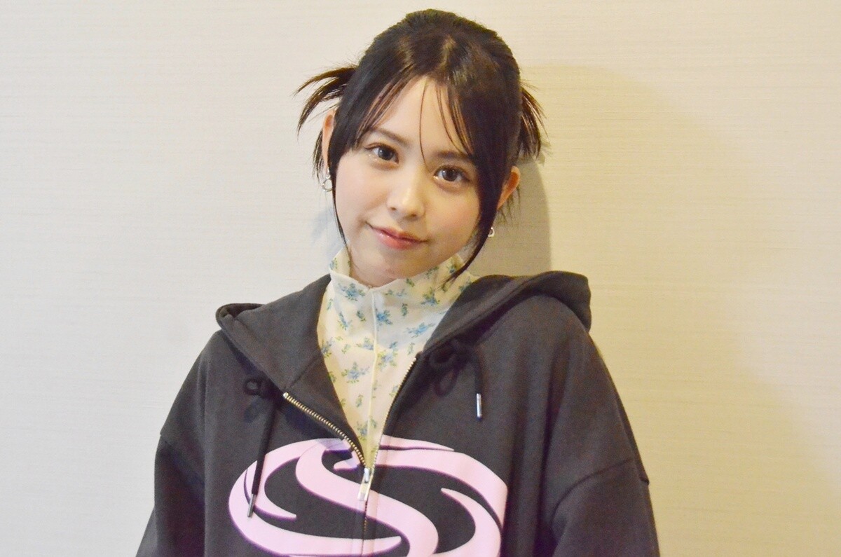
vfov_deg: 28.0
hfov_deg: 41.2
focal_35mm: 48
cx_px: 420
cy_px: 278
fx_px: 1119
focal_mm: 32
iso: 6400
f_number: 5.6
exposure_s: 1/250
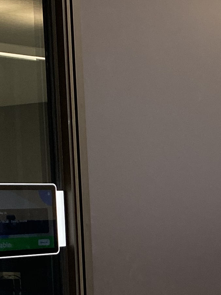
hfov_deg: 12.6
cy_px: 318
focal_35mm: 116
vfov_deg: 16.5
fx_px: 987
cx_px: 227
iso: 80
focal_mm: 4.25
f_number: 1.8
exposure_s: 1/100
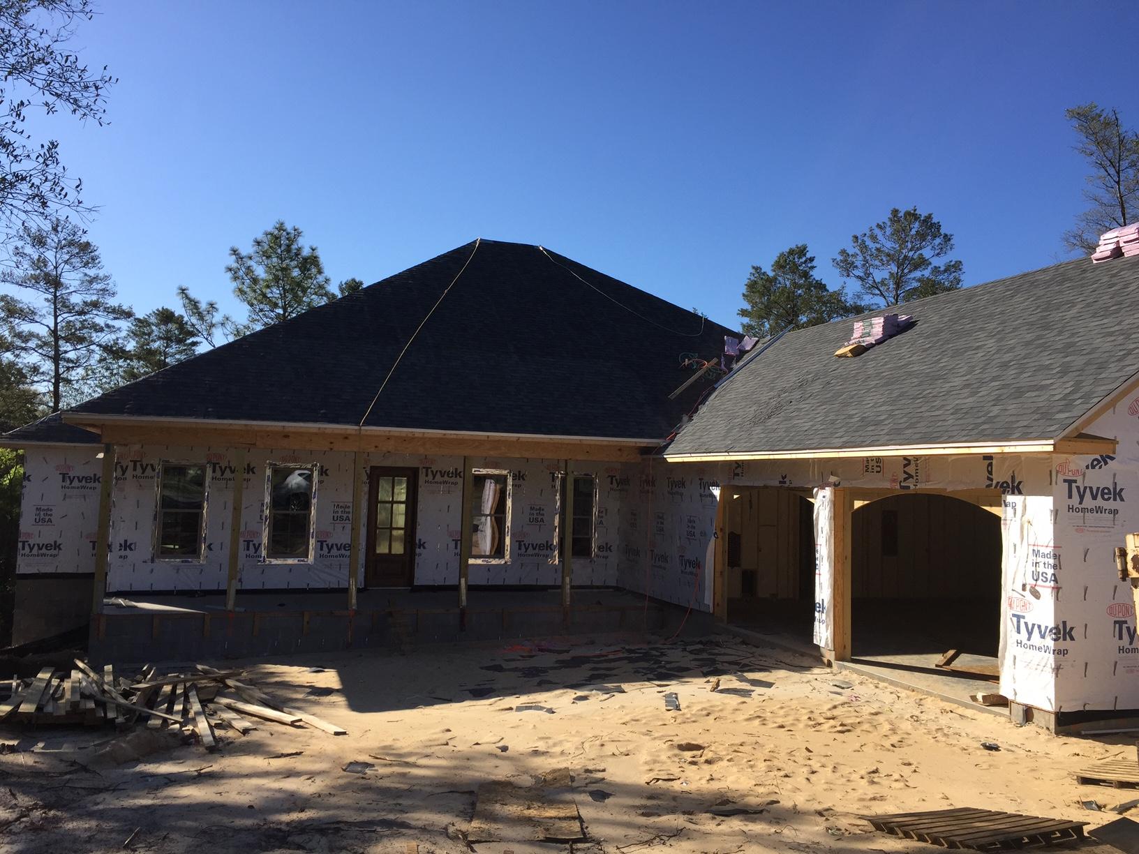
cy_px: 427
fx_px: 954
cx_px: 570
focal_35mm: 29
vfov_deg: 48.2
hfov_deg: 61.7
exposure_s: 1/1582
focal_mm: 4.15
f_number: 2.2
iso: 32
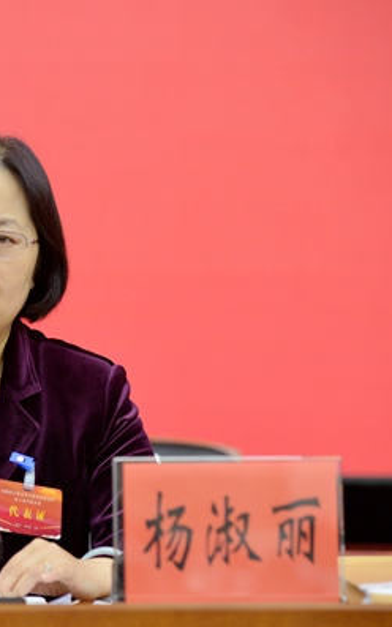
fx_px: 3557
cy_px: 314
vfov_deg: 10.1
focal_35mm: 208
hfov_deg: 6.3
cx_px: 28
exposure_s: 1/160
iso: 1600
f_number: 5.6
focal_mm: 135
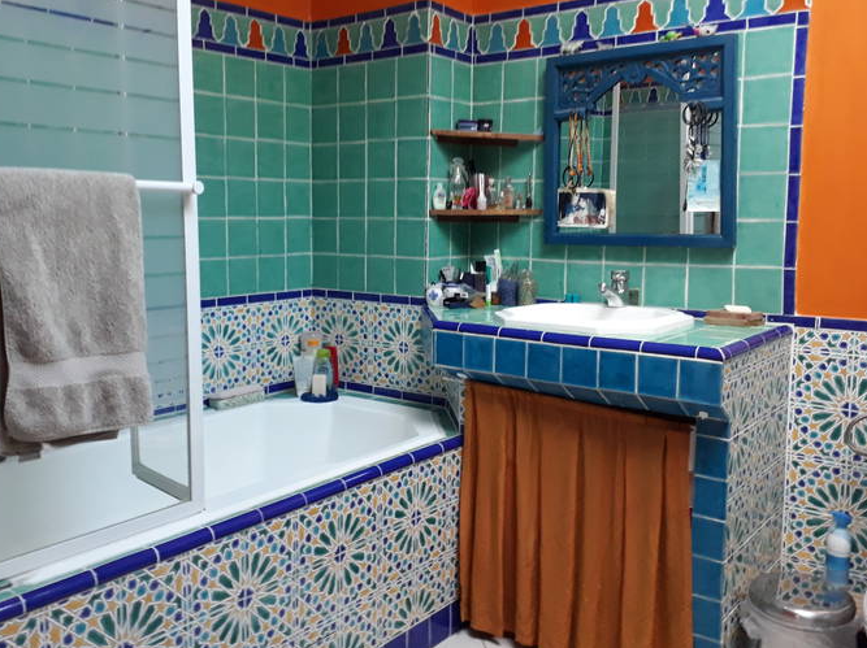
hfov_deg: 56.8
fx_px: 801
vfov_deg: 44.1
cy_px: 310
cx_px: 412
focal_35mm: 32
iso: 250
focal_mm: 3.6
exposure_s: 1/17
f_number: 1.9
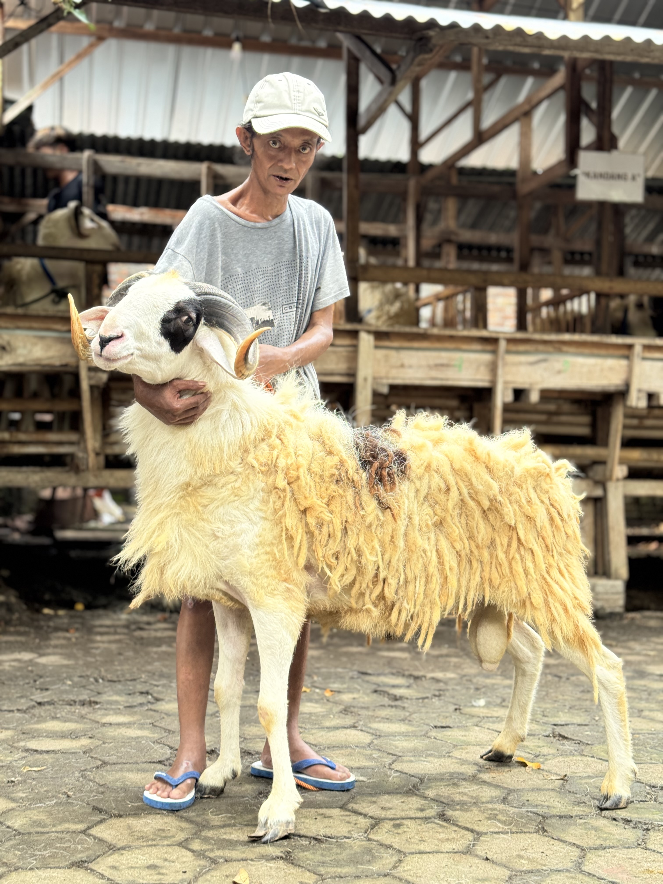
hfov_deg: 30.3
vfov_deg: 39.7
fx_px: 1226
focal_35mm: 48
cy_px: 442
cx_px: 332
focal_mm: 6.76
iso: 100
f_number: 1.78
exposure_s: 1/61
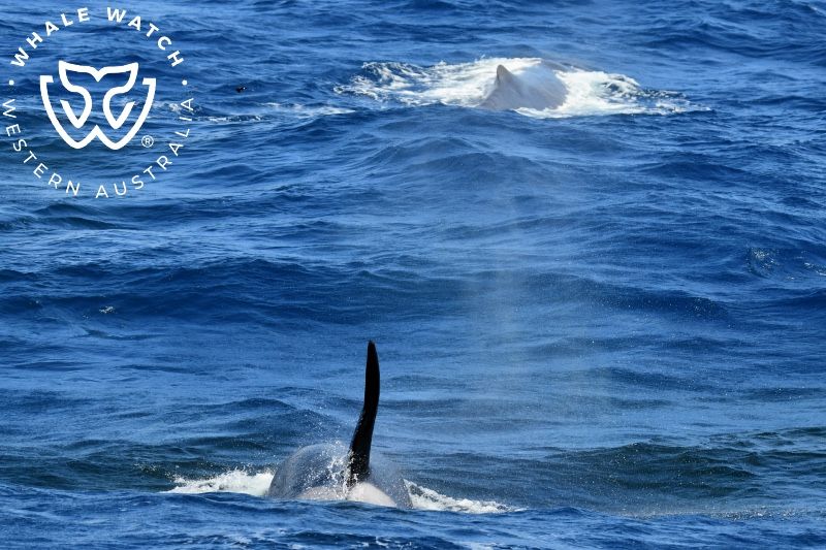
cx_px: 413
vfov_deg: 5.6
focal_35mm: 247
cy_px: 275
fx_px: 5666
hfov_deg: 8.3
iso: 400
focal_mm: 165
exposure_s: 1/1600
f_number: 6.3
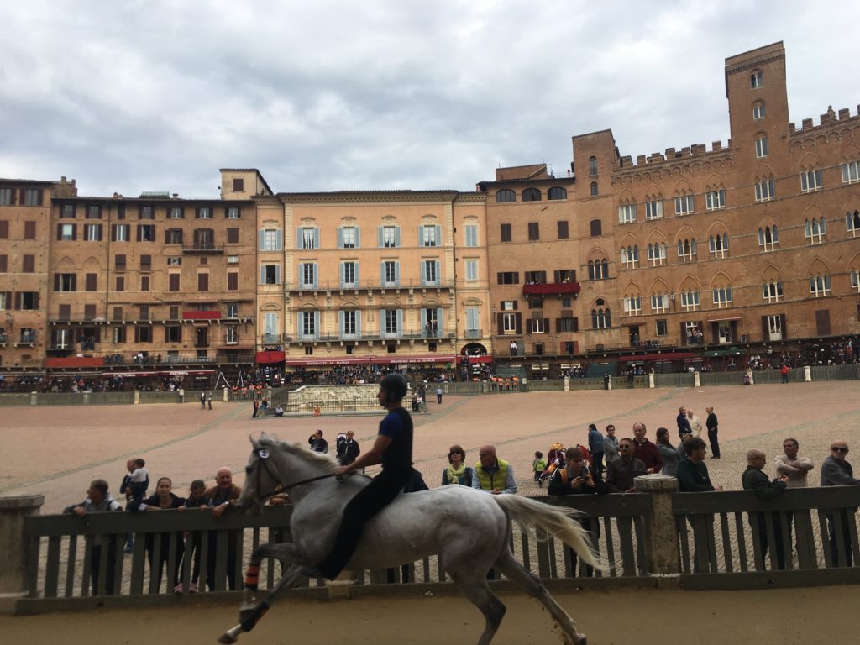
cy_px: 322
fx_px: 720
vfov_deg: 48.2
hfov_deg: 61.7
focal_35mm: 29
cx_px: 430
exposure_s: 1/777
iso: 25
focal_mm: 4.15
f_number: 2.2
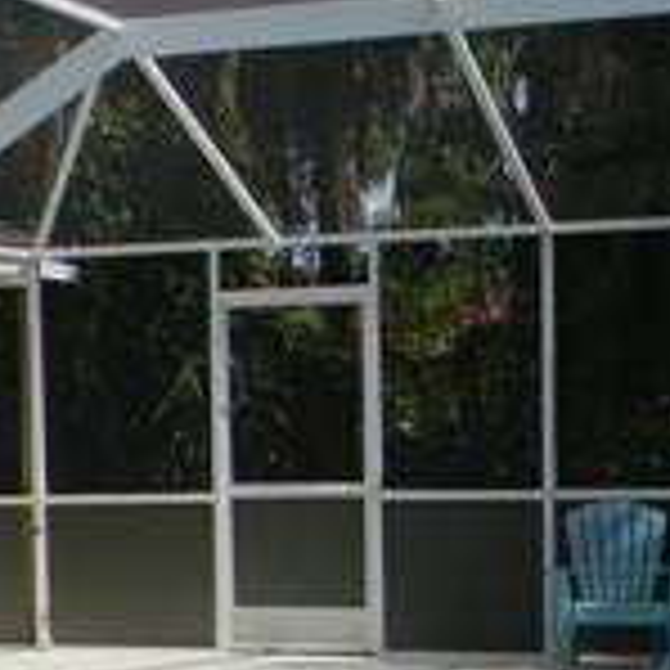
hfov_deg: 16.4
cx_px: 198
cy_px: 612
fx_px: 2321
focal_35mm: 106
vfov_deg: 16.2
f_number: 3.5
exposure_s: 1/747
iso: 80
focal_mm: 5
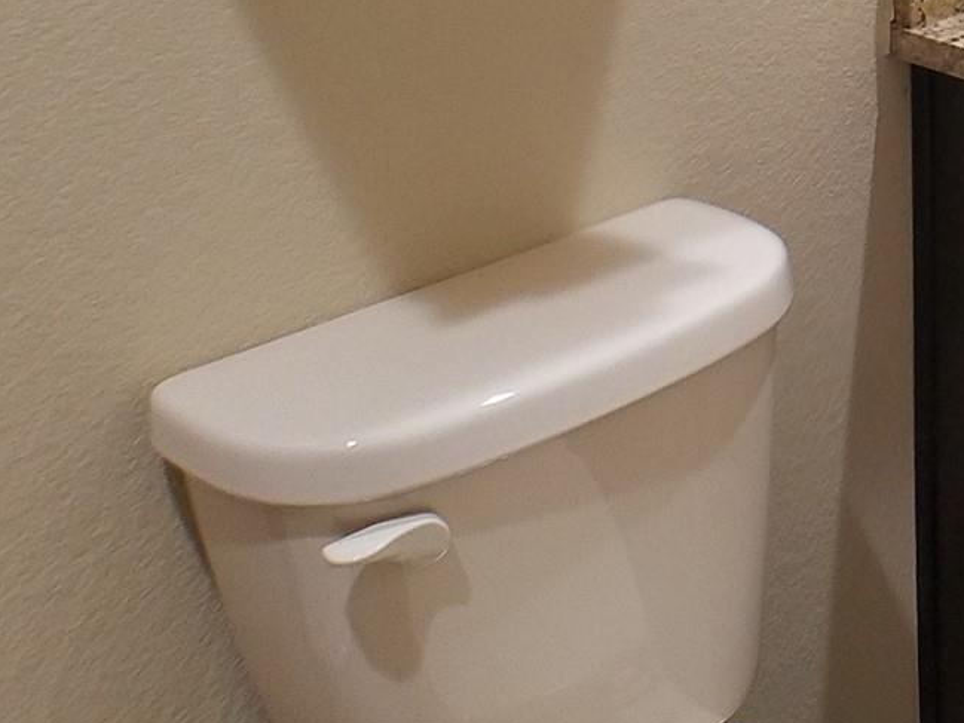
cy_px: -243
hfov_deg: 22.0
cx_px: 1162
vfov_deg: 16.9
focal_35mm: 82
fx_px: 2284
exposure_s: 1/24
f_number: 1.7
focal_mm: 4.2
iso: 160
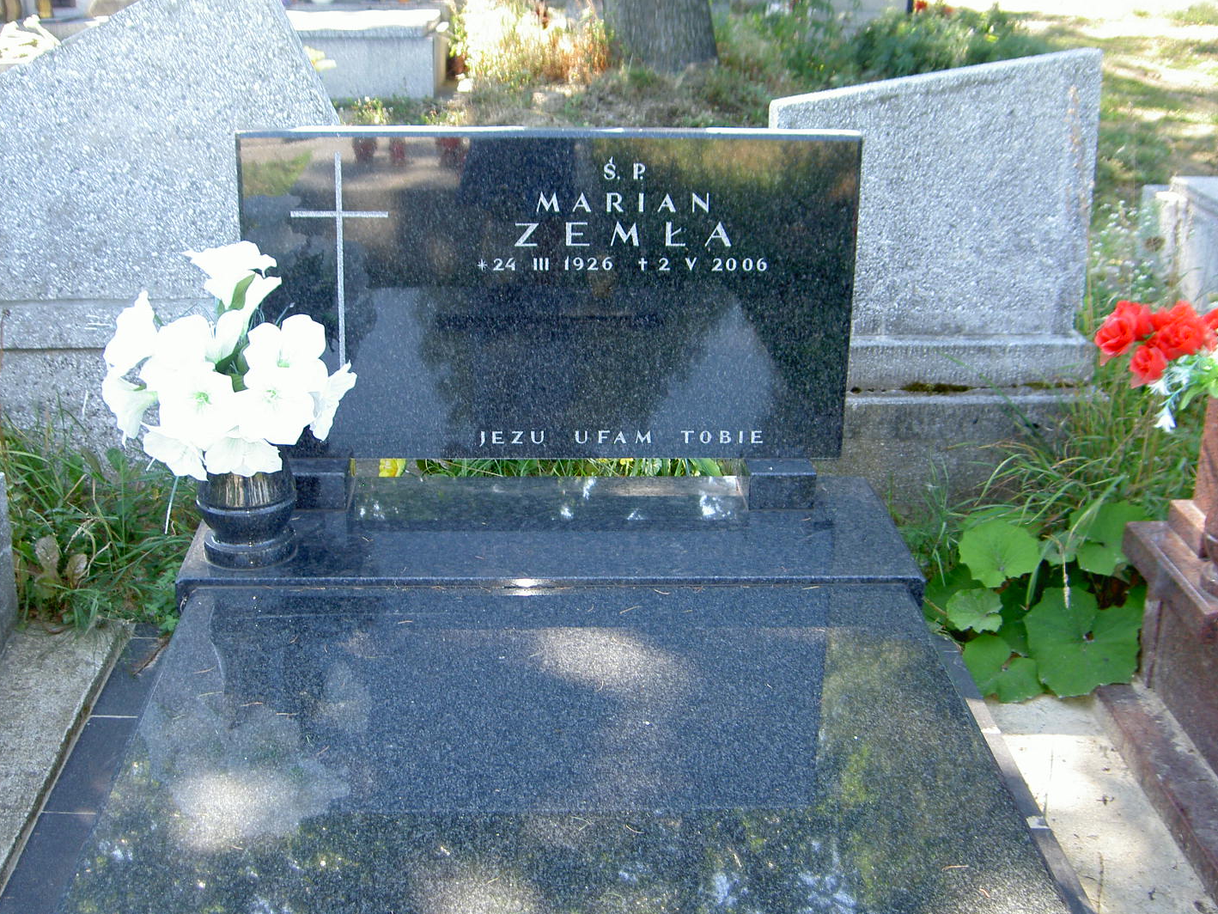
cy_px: 493
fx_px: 1548
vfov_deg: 32.9
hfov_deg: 42.9
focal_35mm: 44
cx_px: 551
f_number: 2.8
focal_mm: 8
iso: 50
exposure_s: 1/60
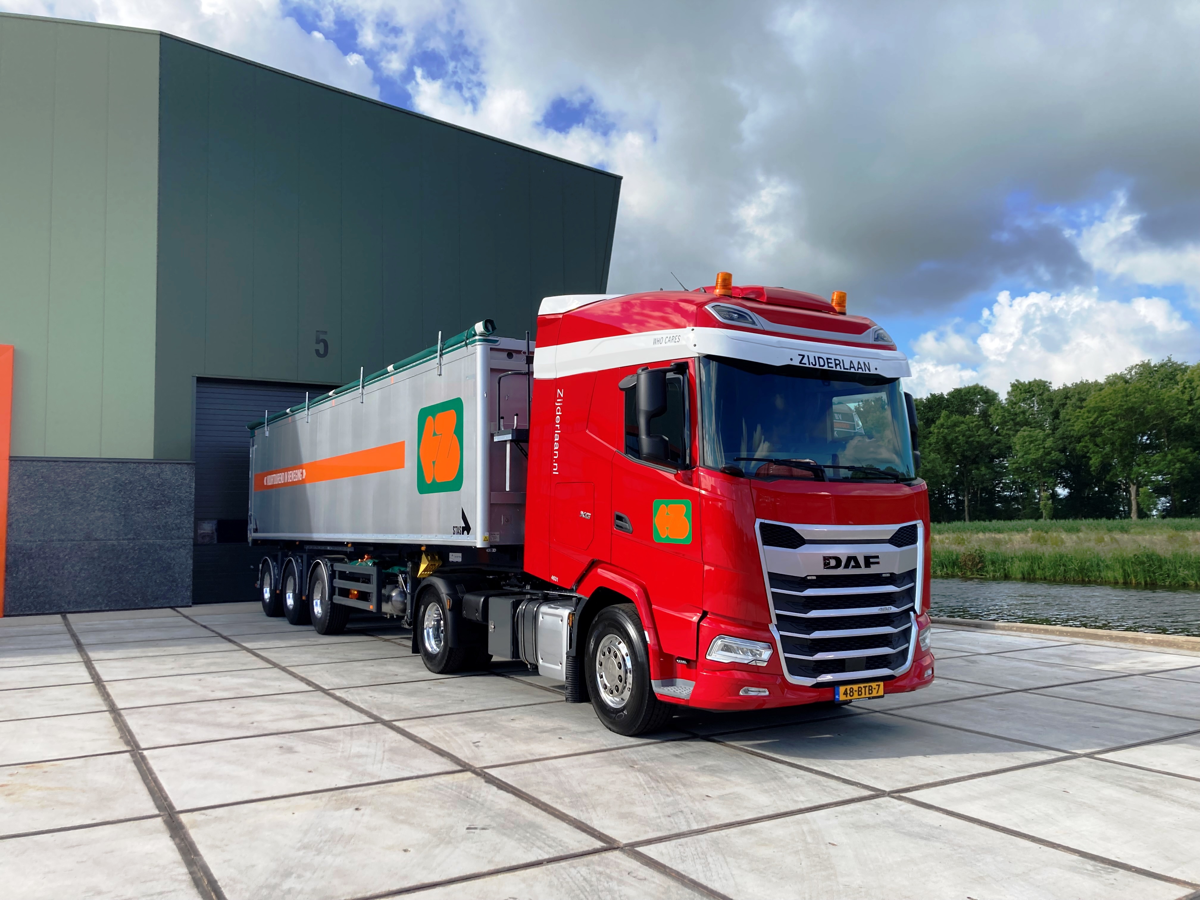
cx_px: 600
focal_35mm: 28
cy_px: 450
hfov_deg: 63.4
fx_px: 971
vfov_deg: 49.7
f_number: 1.8
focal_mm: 3.99
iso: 20
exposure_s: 1/1333
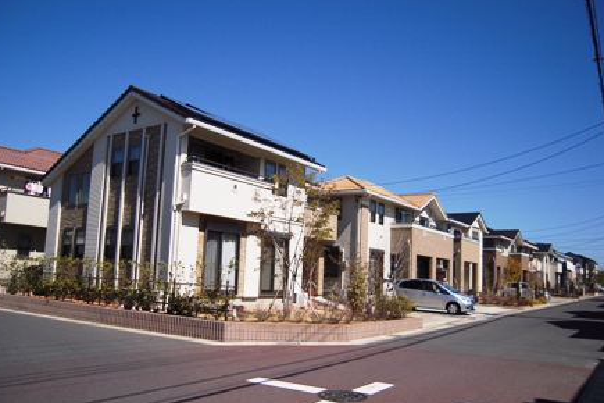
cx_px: 296
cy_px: 218
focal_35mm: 30
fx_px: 503
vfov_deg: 43.6
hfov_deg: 61.9
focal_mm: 5
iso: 100
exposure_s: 1/640
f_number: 5.4
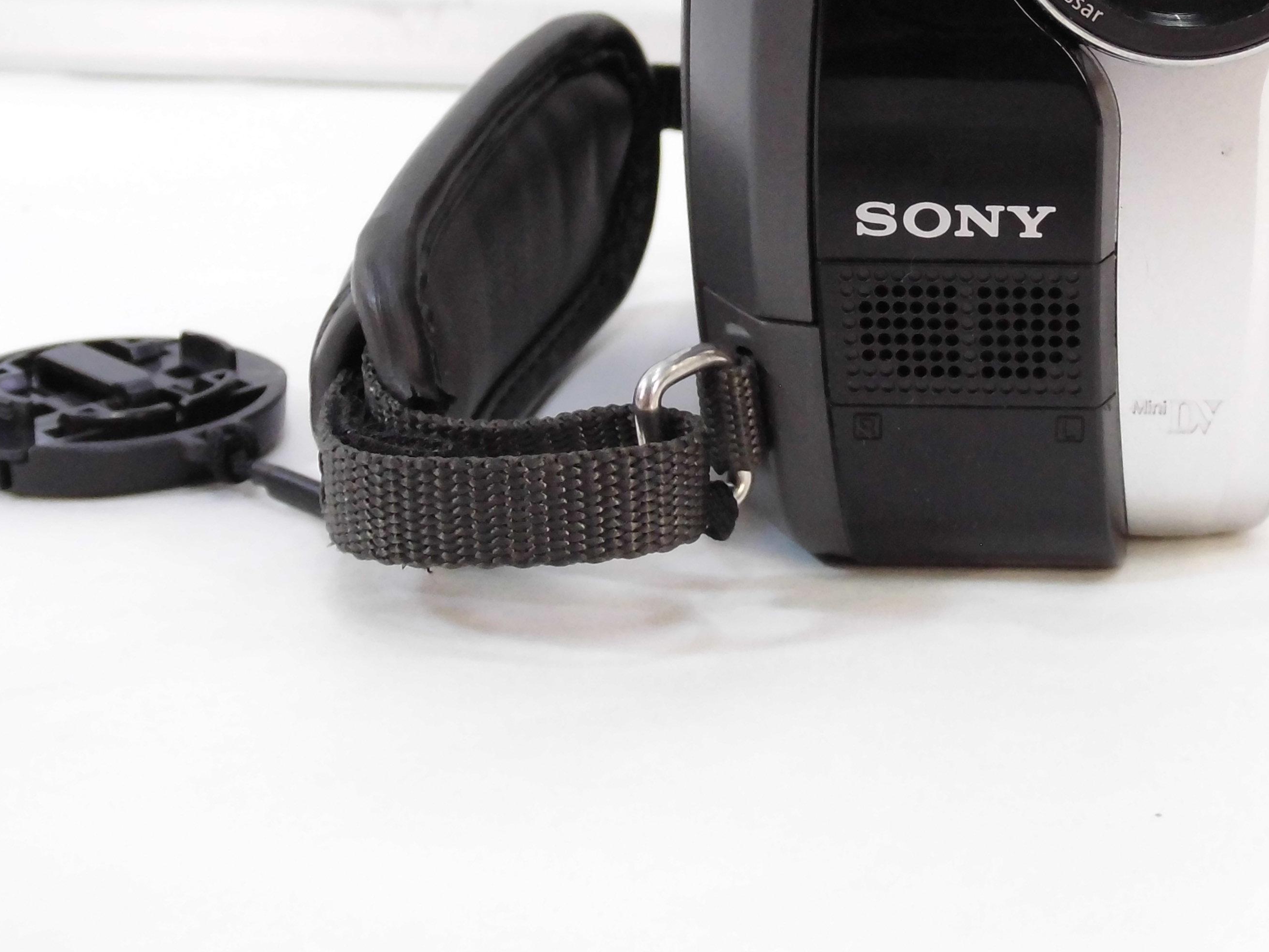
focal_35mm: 49
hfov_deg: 37.9
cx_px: 953
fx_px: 1796
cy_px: 181
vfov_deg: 29.0
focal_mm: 4.99
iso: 250
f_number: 3.2
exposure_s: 1/125
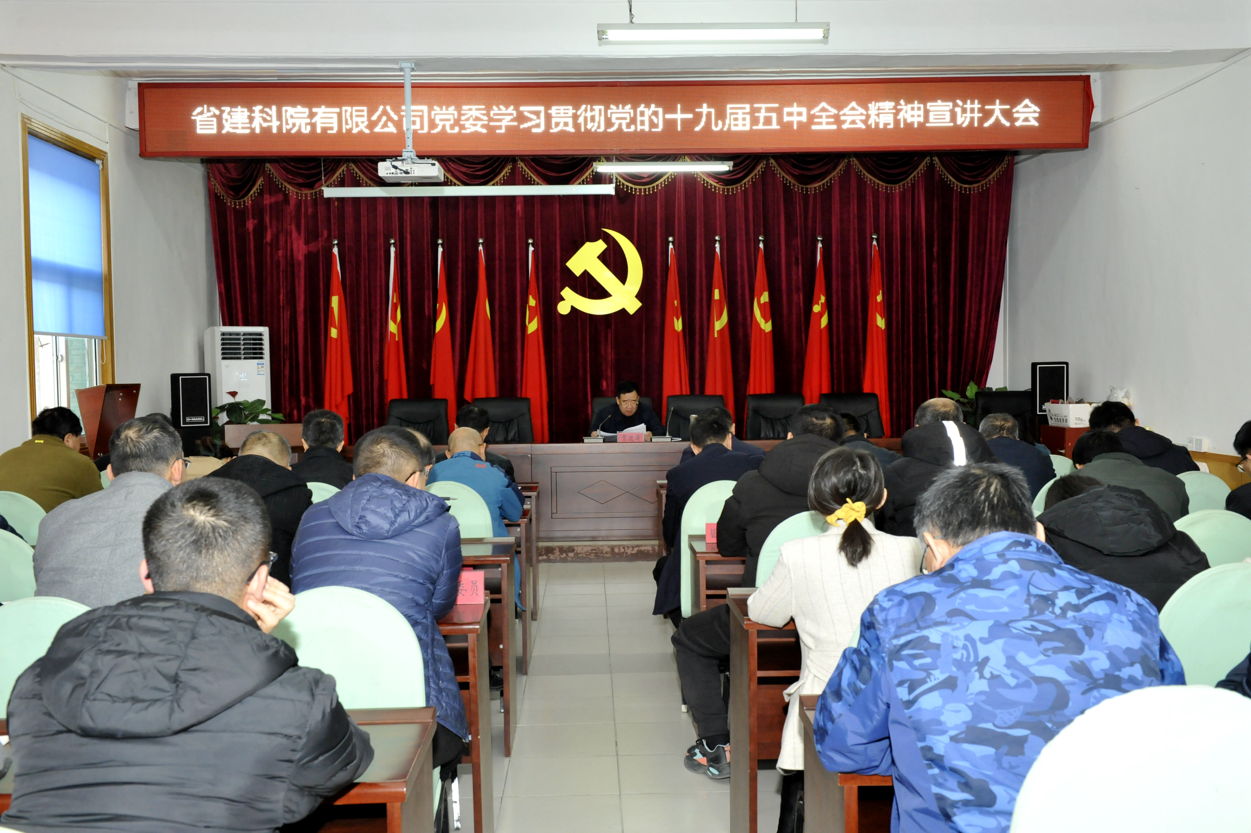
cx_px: 626
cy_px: 416
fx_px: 1181
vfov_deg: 38.8
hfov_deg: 55.8
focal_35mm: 34
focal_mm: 34
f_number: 9
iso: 3600
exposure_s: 1/60
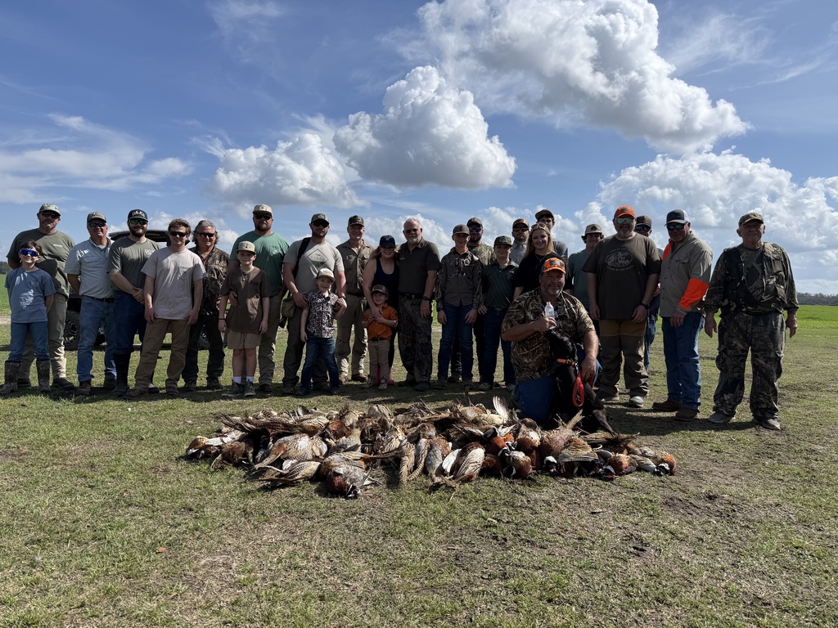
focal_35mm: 24
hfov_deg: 71.6
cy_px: 314
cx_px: 419
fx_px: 581
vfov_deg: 56.8
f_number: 1.78
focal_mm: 6.76
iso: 80
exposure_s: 1/7353
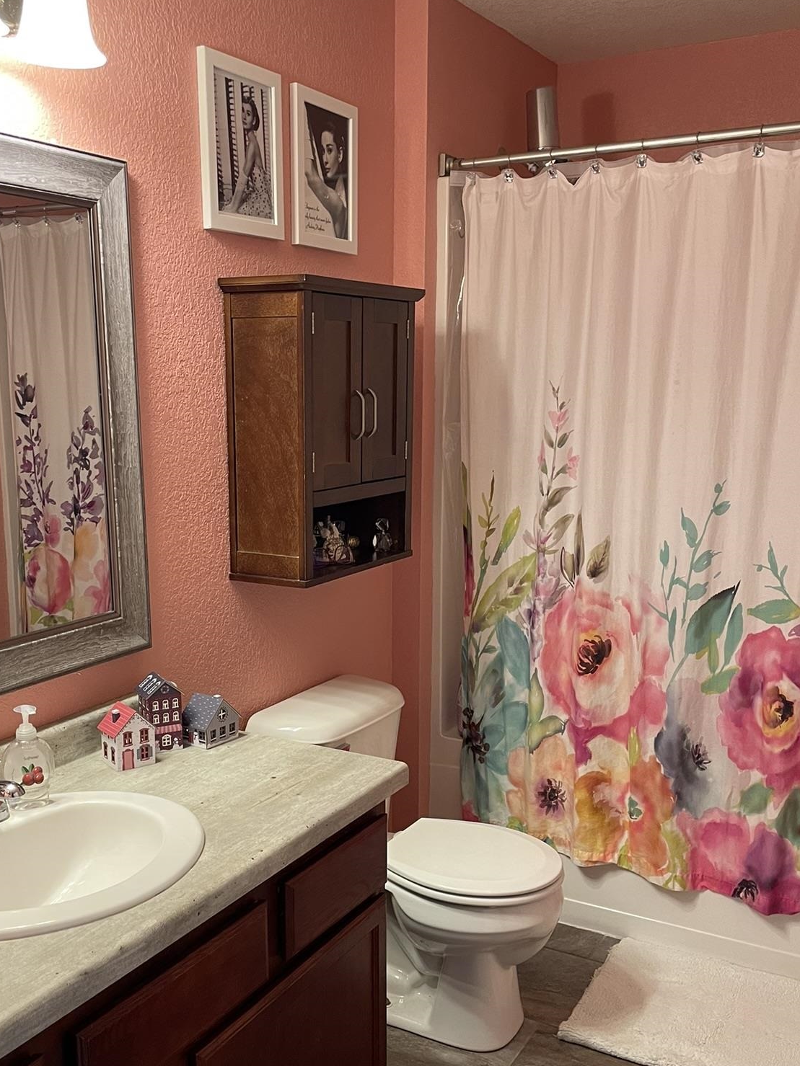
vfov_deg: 51.1
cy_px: 628
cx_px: 351
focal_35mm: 36
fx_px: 1109
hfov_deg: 39.6
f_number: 1.6
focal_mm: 4.2
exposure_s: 1/60
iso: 125
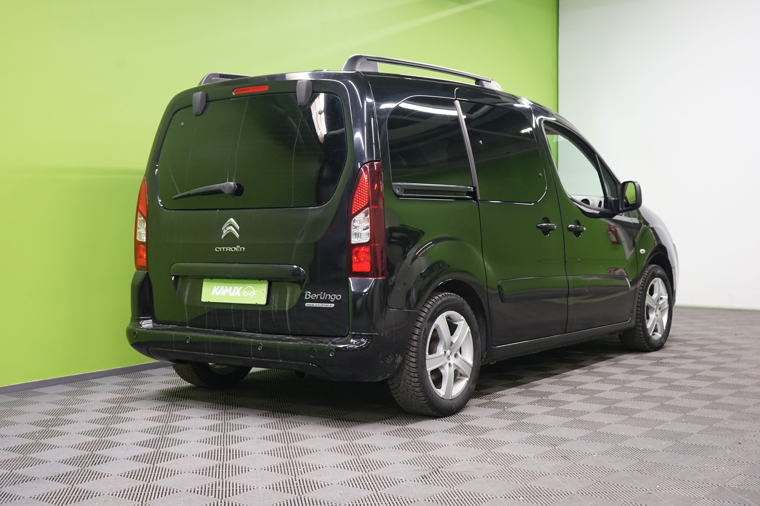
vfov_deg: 28.1
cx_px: 380
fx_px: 1013
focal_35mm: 48
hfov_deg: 41.1
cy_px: 253
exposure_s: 1/60
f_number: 5.6
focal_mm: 48
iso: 2000
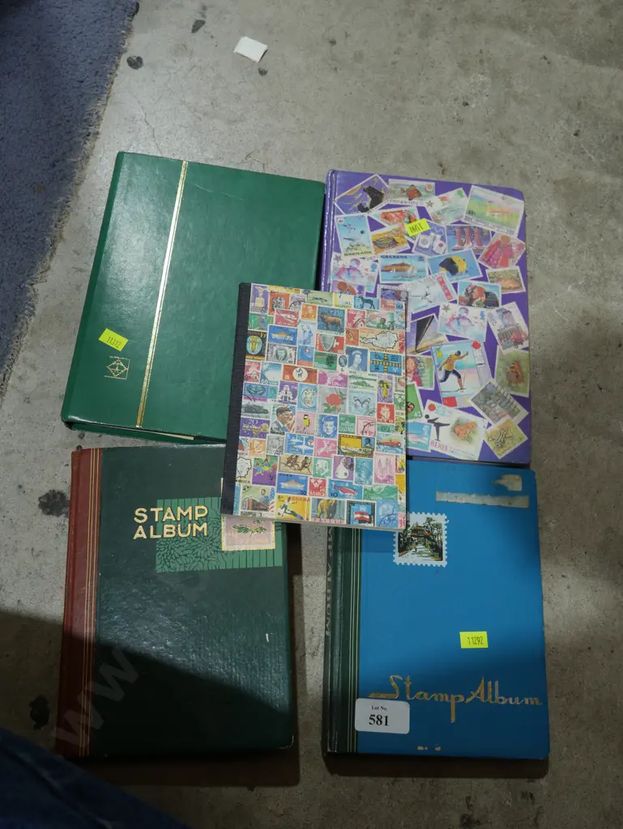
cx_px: 312
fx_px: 815
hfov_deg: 41.8
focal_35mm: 34
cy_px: 414
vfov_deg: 53.9
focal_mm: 17
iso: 200
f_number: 4
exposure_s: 1/60
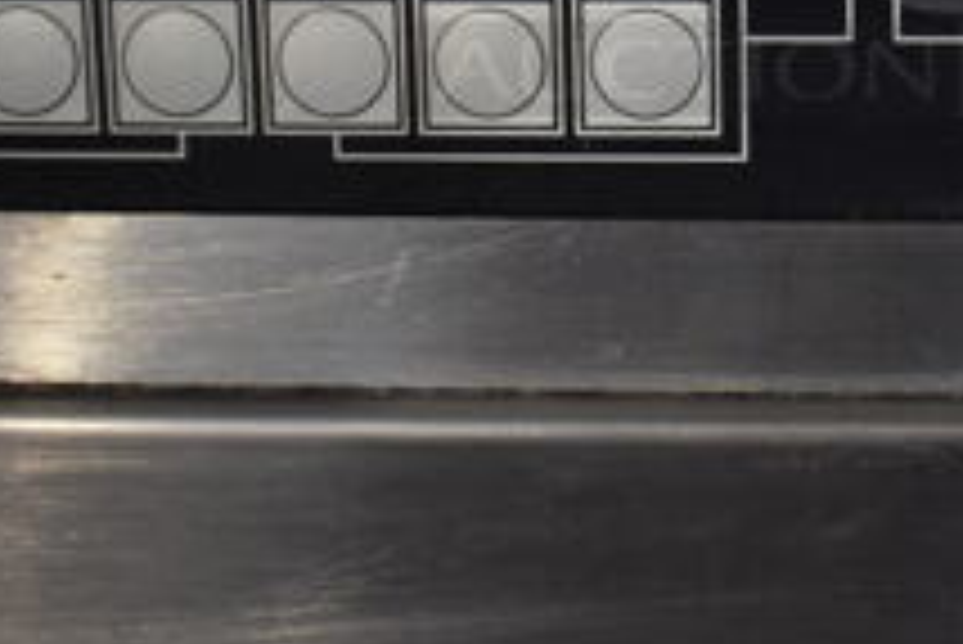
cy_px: -122
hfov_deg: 25.3
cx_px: 909
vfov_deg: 17.0
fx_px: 2061
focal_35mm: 77
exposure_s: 1/30
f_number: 3.5
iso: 800
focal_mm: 18
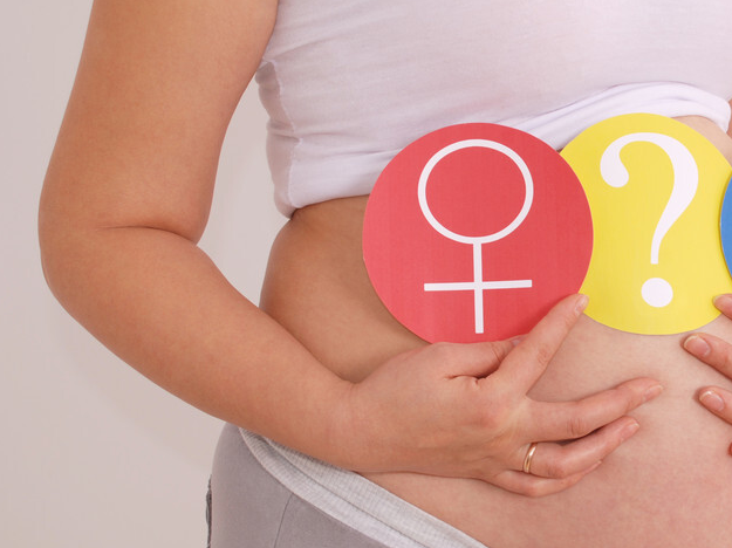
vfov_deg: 17.8
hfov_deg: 23.4
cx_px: 556
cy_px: 285
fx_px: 1750
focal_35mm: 83
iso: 100
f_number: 8
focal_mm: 35
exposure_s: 1/160
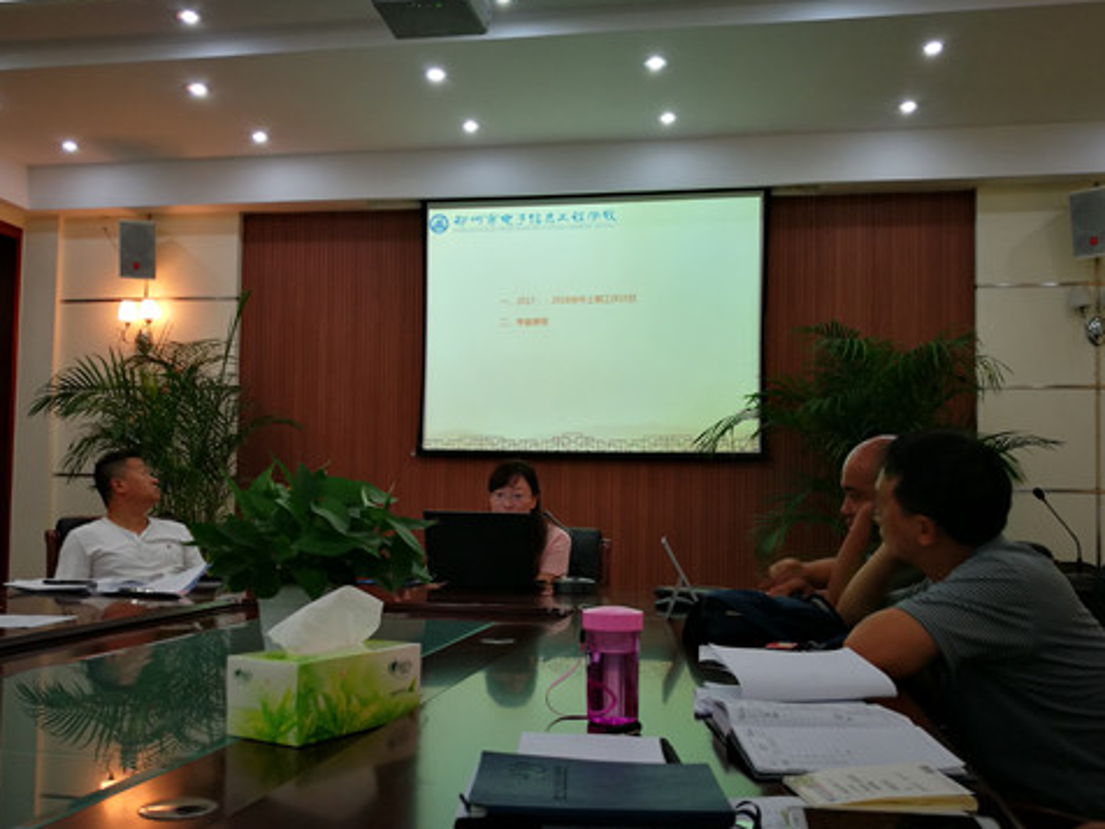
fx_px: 1085
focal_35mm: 34
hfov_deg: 53.9
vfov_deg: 41.7
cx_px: 522
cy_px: 455
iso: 100
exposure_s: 1/50
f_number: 2.2
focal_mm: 4.5
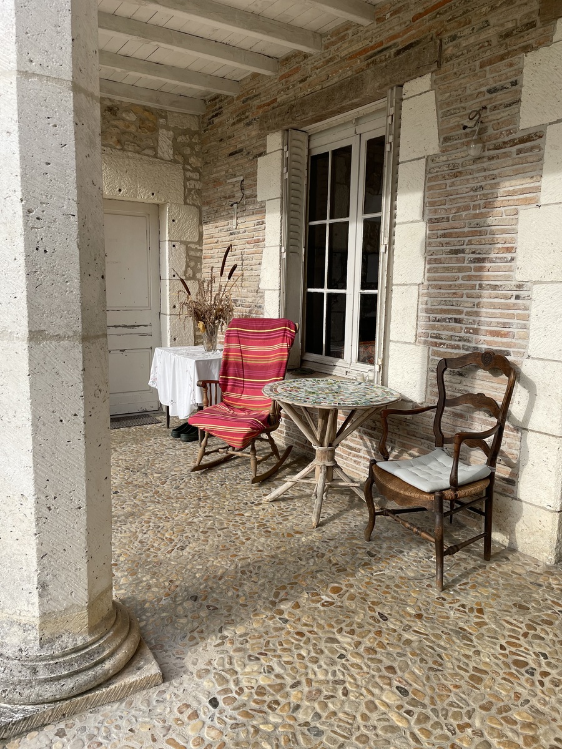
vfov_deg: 67.3
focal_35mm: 26
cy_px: 374
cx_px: 281
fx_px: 563
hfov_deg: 53.1
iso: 50
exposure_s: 1/1642
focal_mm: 4.2
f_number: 1.6
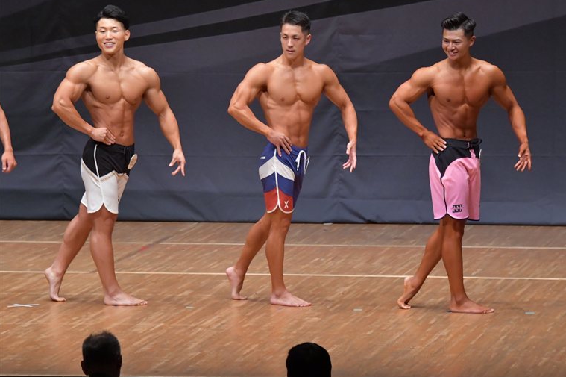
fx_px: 3849
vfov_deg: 5.6
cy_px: 186
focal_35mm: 245
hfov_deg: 8.4
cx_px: 287
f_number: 5.6
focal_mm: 160
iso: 6400
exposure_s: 1/400
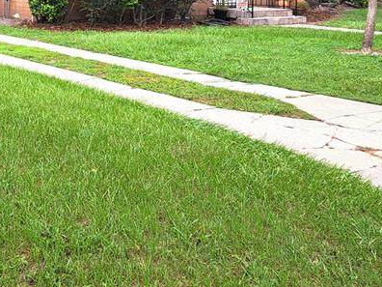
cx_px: 38
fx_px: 684
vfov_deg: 22.7
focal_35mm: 62
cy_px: -3
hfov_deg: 29.9
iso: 50
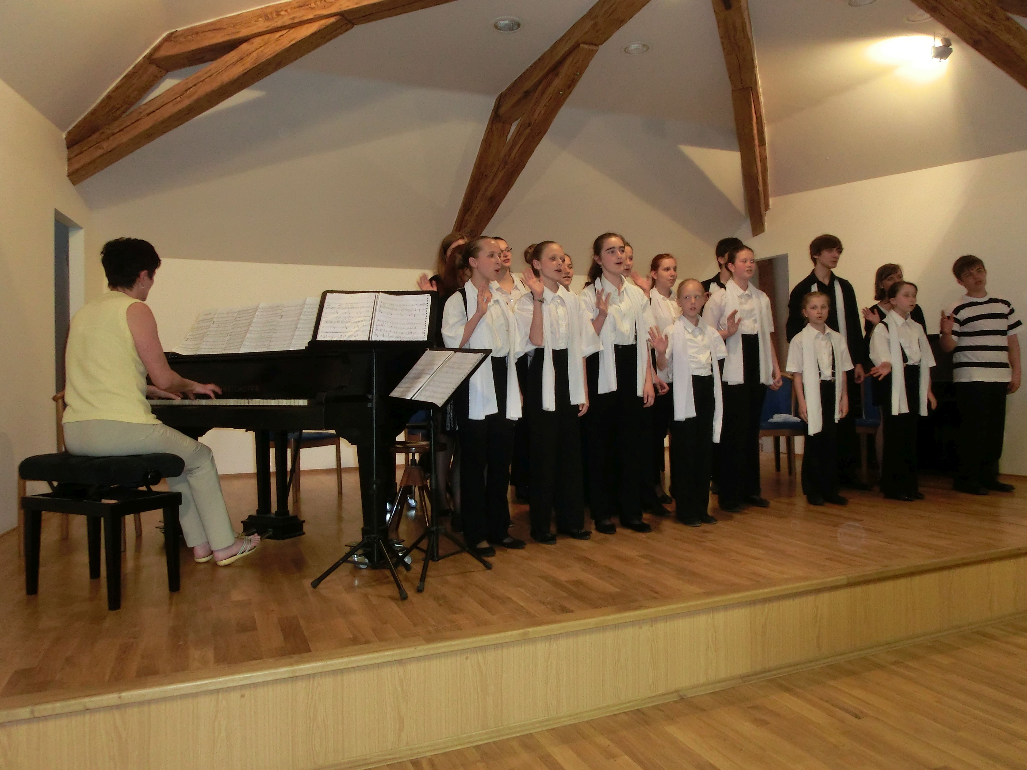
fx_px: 742
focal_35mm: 25
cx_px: 516
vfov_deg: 54.9
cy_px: 374
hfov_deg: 69.4
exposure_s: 1/60
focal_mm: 4.24
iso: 400
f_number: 3
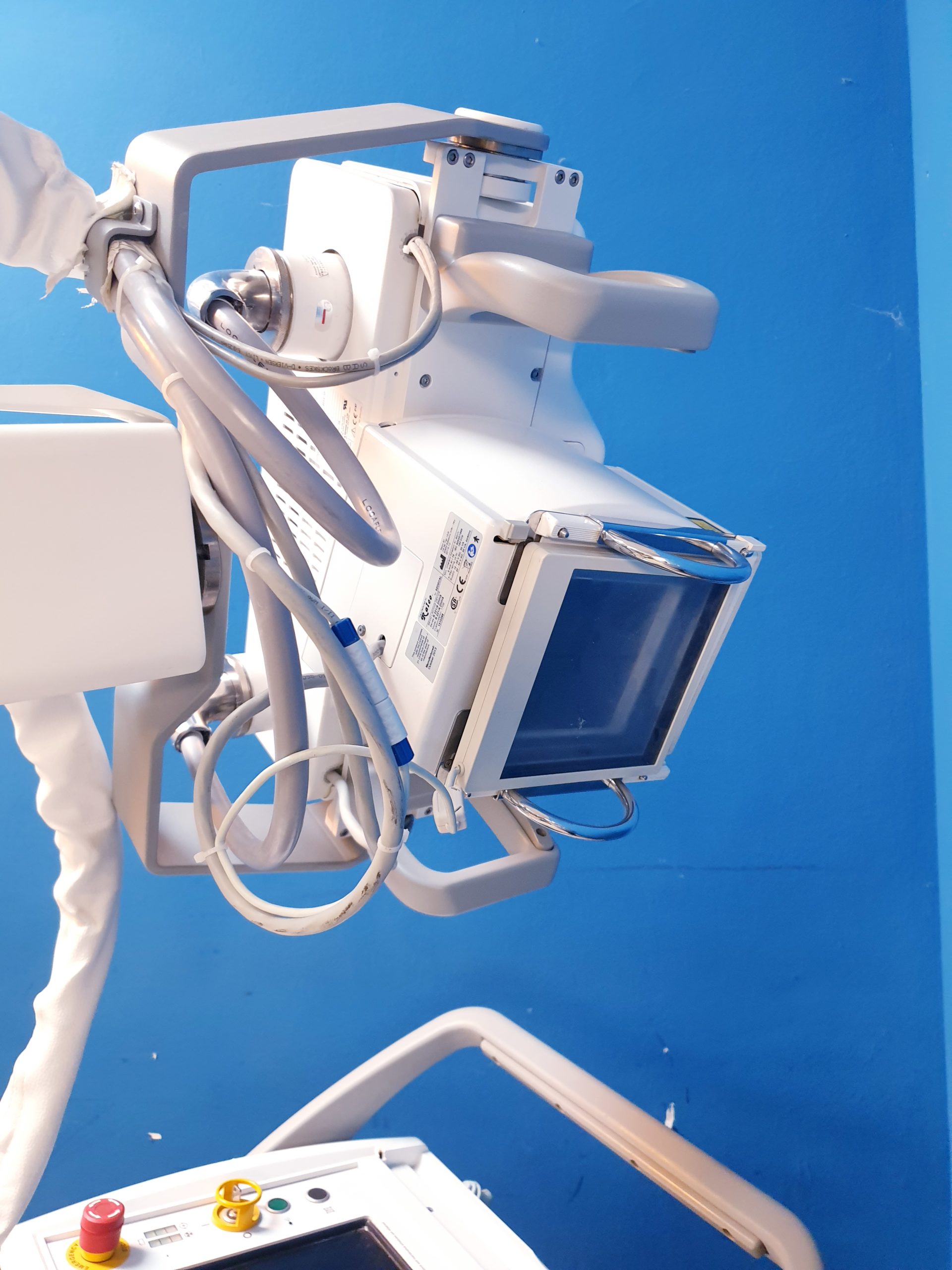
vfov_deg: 67.3
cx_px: 476
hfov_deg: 53.1
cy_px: 635
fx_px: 953
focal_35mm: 26
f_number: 1.5
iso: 160
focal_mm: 4.3
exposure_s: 1/50
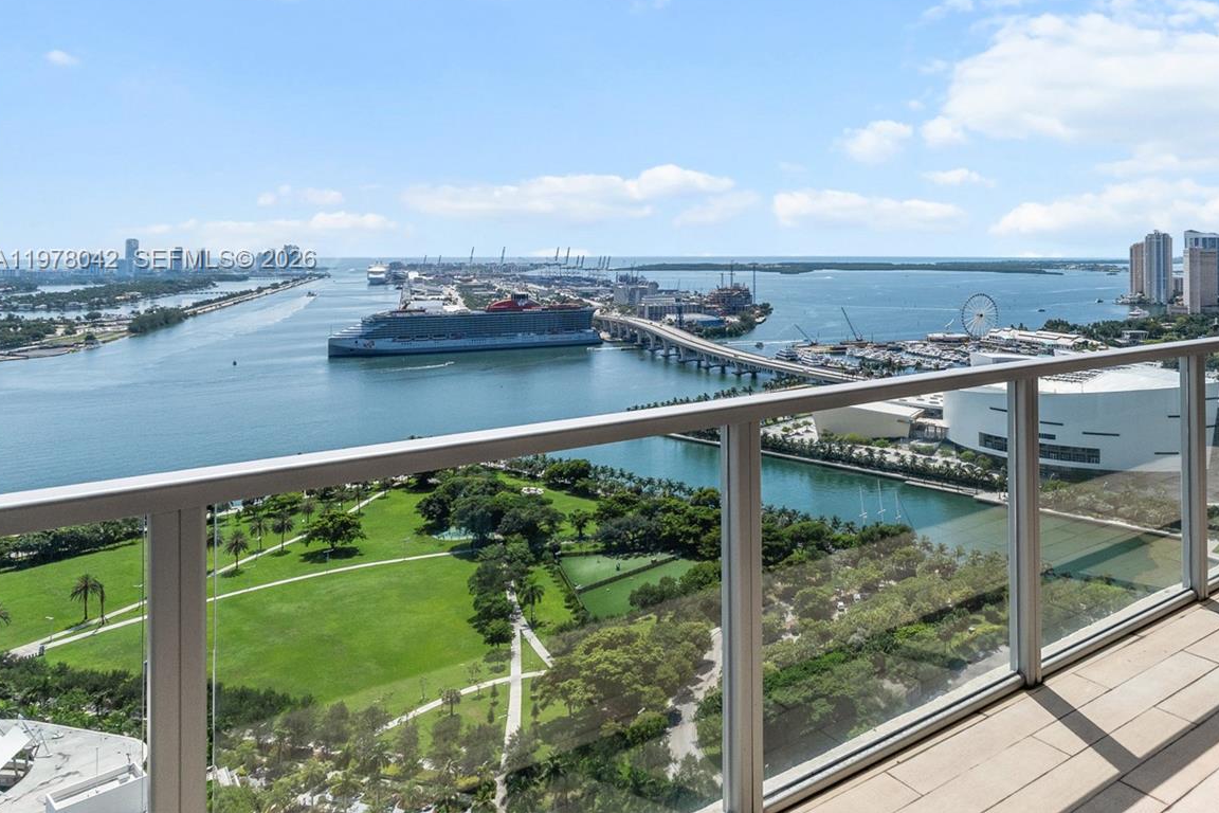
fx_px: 846
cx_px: 833
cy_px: 260
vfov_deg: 50.2
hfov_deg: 69.1
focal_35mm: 25
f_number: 8
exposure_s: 1/2000
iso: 400
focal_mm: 12
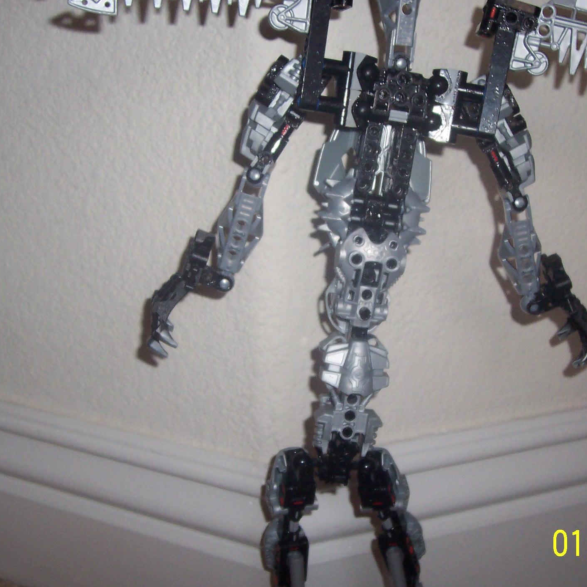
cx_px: 349
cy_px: 306
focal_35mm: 47
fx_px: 902
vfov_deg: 36.1
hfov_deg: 35.9
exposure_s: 1/60
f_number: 2.8
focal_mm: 5.6
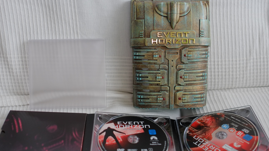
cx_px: 131
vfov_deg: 28.3
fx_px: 300
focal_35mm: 42
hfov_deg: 48.3
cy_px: 90
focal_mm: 23
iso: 400
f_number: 1.8
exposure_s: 1/60
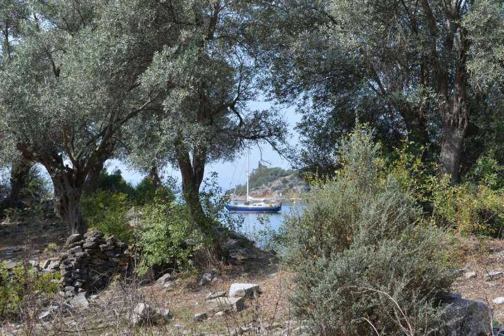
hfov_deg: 41.1
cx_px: 252
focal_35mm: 48
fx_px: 672
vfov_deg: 28.1
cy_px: 168
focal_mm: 48
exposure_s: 1/60
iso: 320
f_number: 14
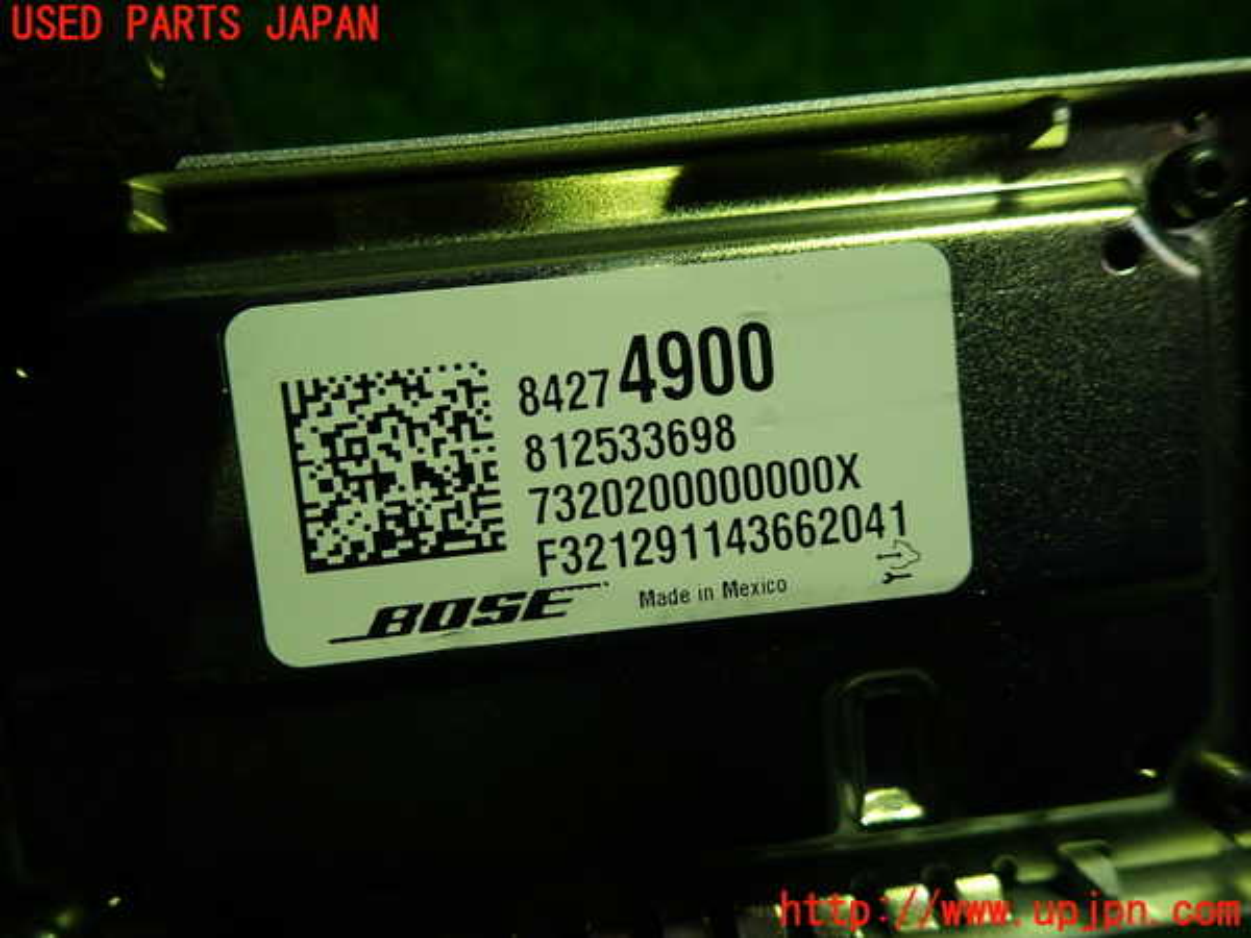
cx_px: 626
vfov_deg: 54.9
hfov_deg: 69.4
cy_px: 469
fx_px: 903
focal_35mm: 25
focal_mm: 4.5
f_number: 2
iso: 100
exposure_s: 1/60
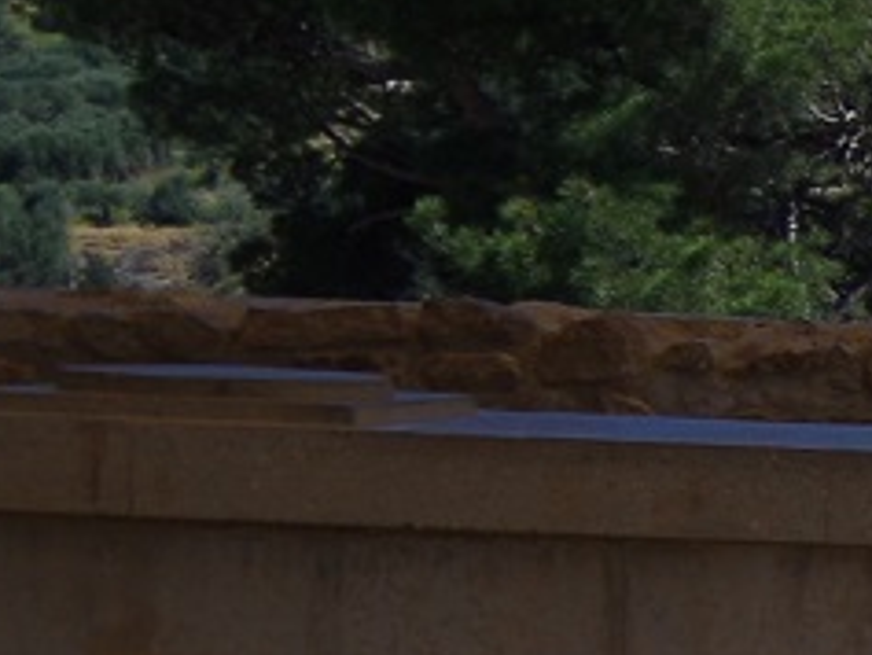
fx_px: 6074
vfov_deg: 6.1
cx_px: 3363
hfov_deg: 6.7
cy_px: 1091
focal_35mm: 241
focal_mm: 21
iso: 100
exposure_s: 1/200
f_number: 5.6
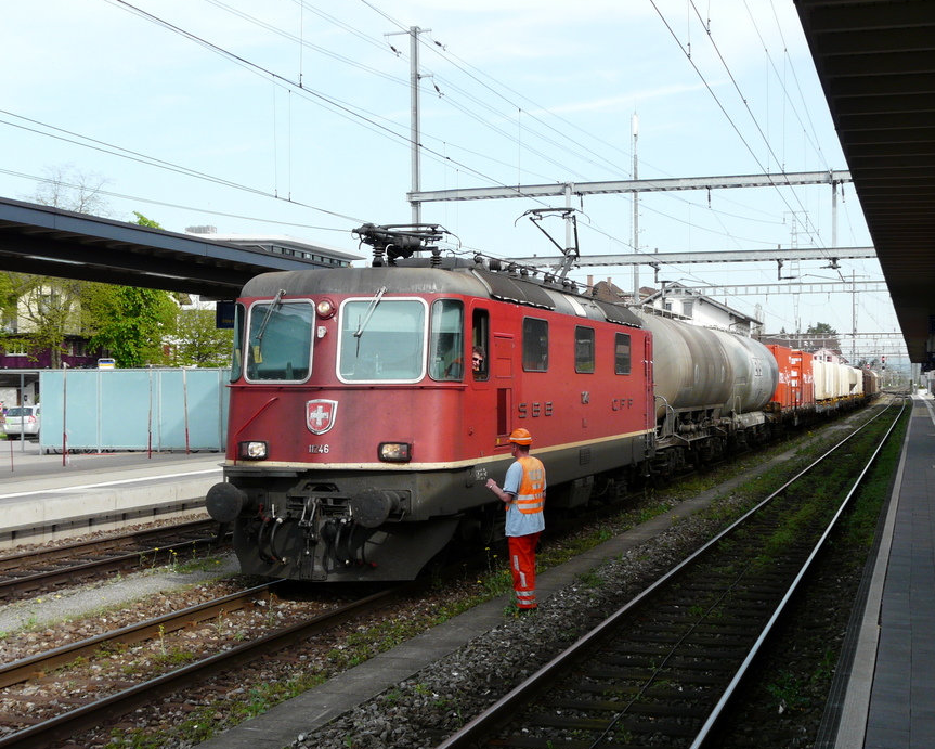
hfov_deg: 36.0
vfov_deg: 29.2
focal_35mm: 52
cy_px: 382
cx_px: 472
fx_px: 1439
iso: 100
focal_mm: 7.5
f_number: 5
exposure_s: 1/250
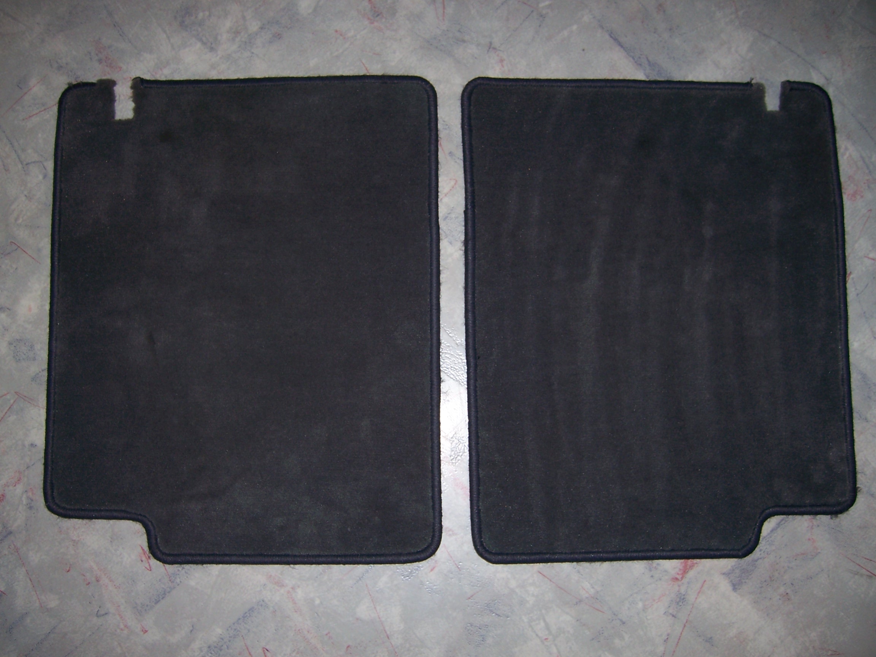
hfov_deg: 51.4
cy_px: 328
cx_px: 438
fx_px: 911
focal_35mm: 36
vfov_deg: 39.7
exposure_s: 1/60
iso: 80
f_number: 2.8
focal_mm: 6.2
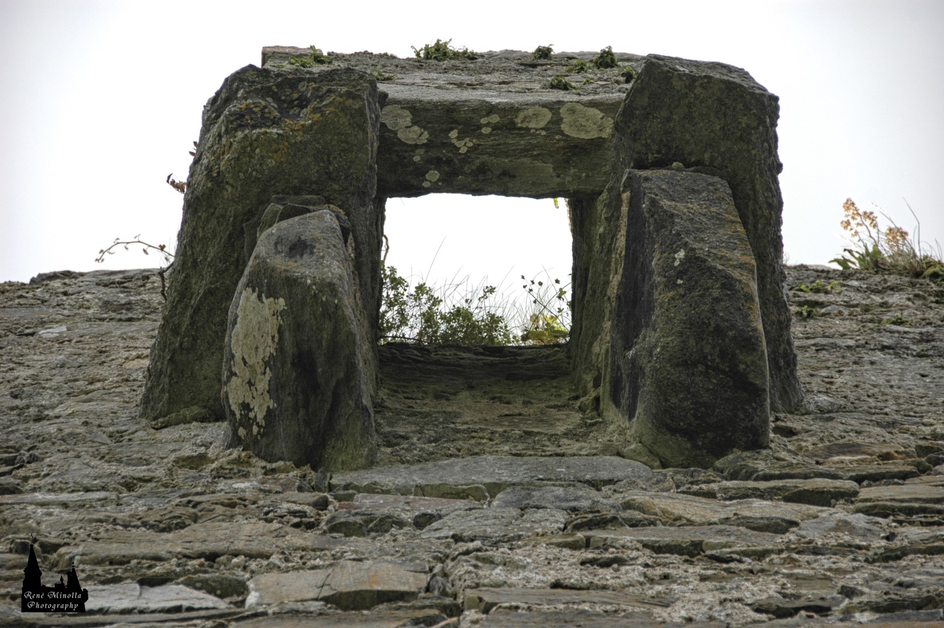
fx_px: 5109
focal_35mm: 195
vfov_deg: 7.0
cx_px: 472
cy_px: 314
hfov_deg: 10.6
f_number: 5.6
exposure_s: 1/320
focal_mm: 130
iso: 200
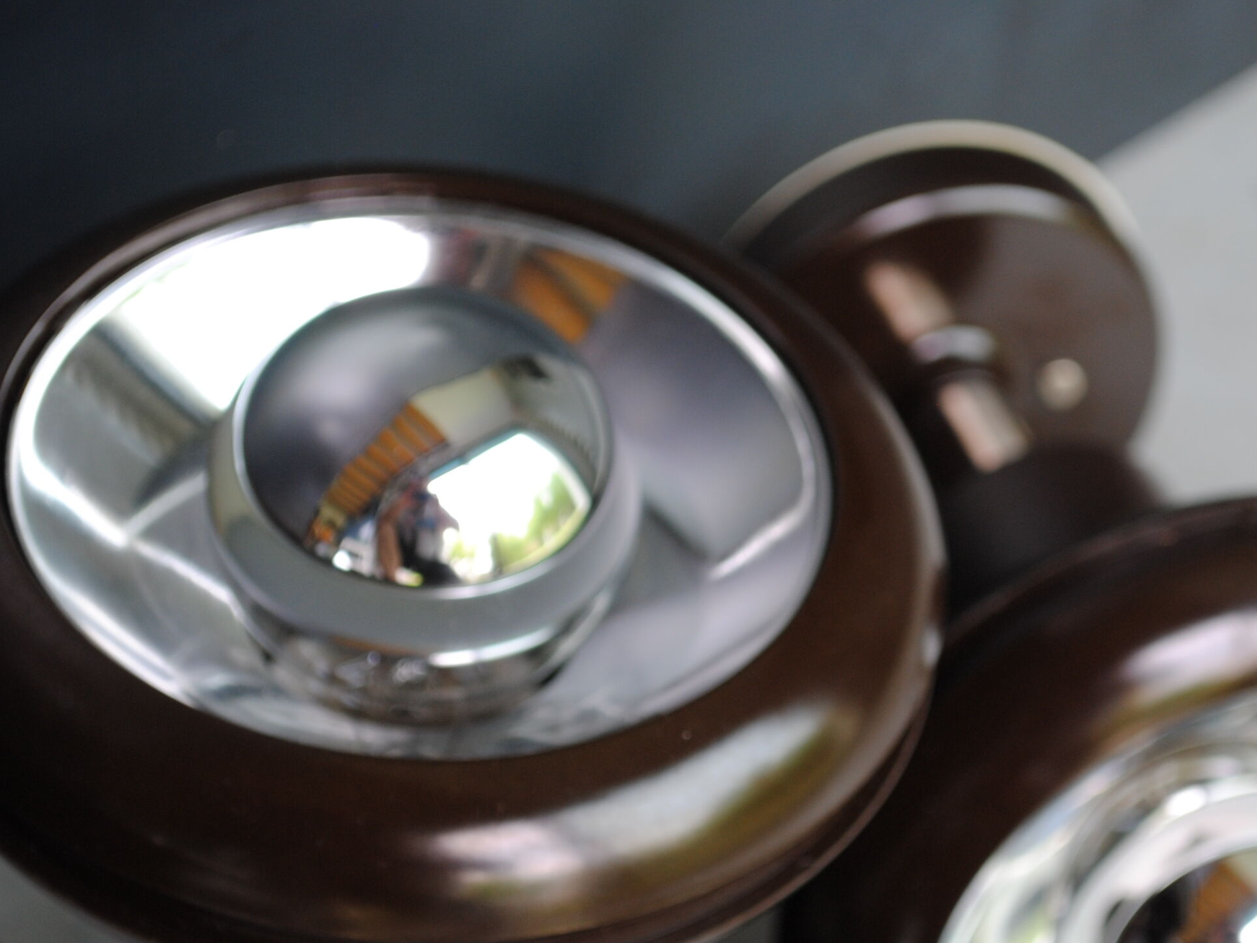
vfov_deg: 12.5
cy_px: 624
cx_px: 816
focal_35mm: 119
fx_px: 4311
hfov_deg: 16.6
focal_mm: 55
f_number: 5.6
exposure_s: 1/50
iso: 200
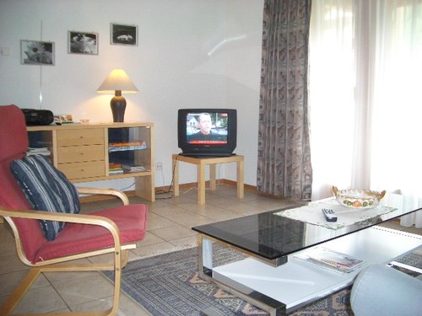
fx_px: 427
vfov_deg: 40.7
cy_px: 158
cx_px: 211
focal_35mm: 35
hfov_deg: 52.6
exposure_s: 1/60
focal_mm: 5.8
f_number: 2.6
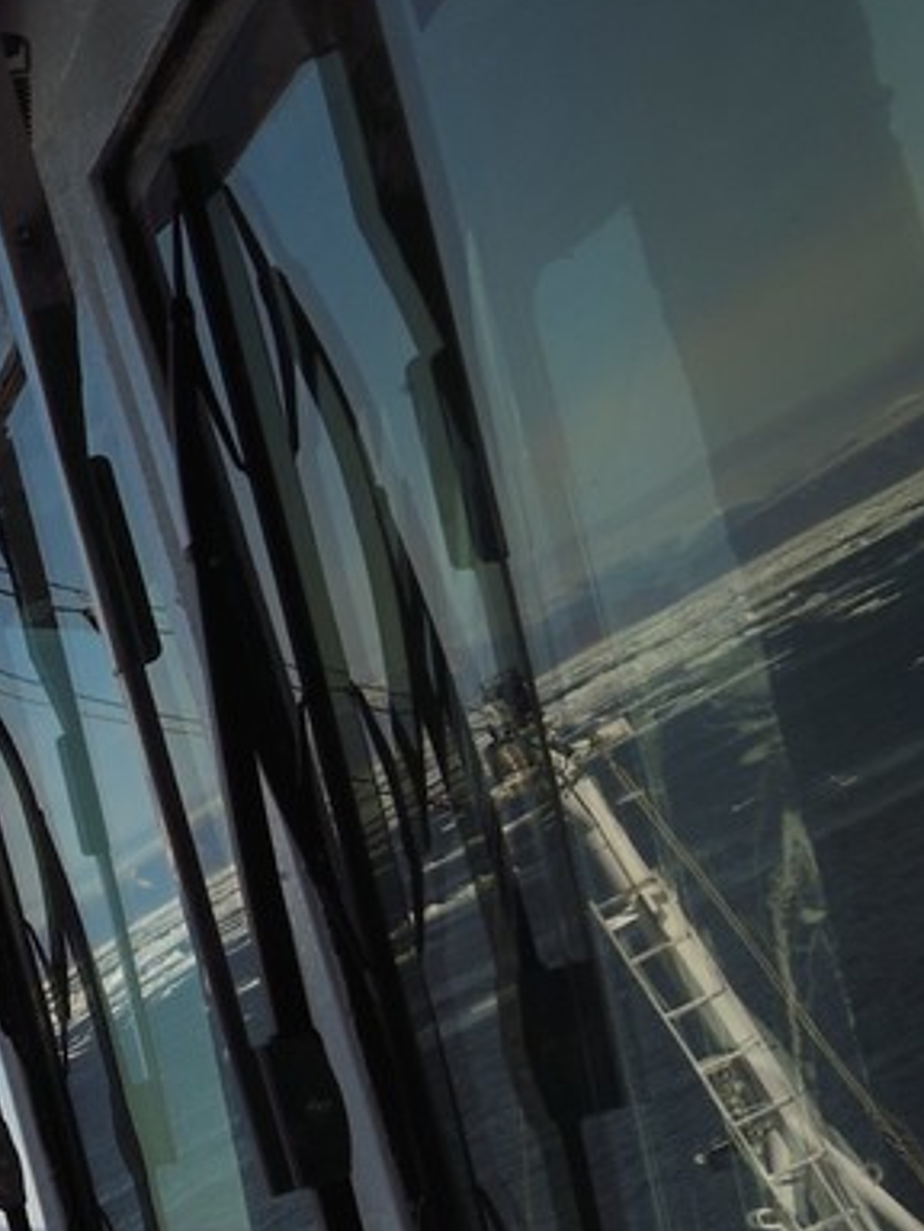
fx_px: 3417
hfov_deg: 11.5
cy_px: 1661
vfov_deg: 18.8
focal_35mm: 96
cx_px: -1556
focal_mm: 24
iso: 200
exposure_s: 1/250
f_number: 20
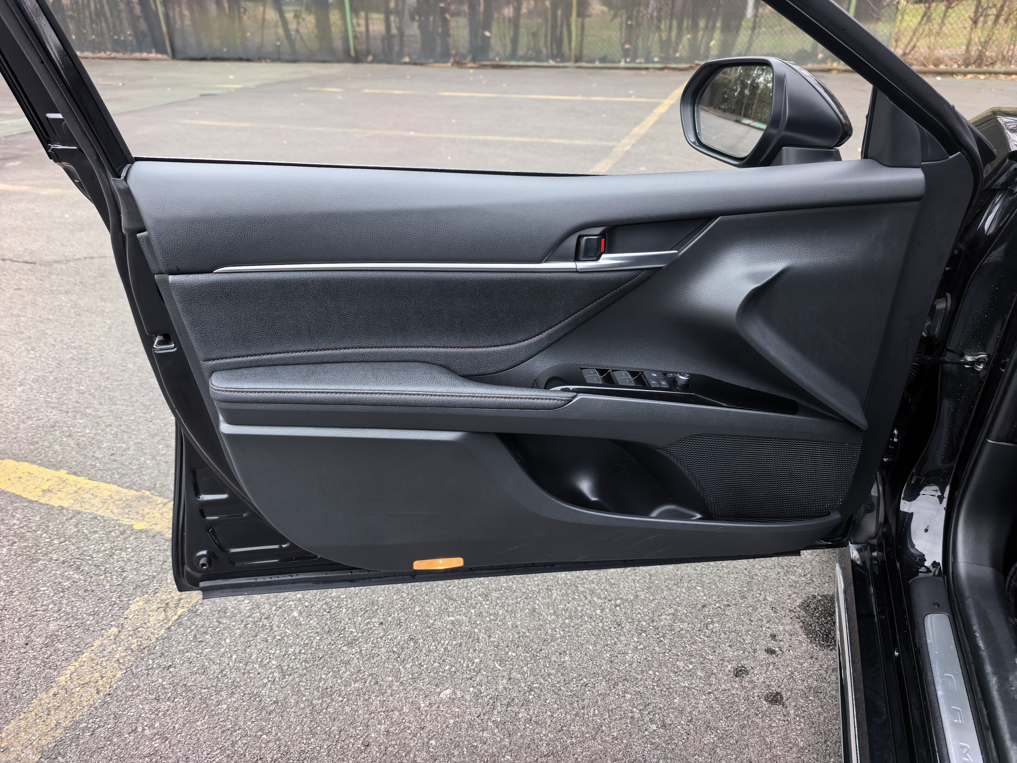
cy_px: 382
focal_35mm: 24
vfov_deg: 56.8
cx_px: 508
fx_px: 705
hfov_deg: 71.6
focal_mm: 6.98
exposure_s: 1/100
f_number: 1.4
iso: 160
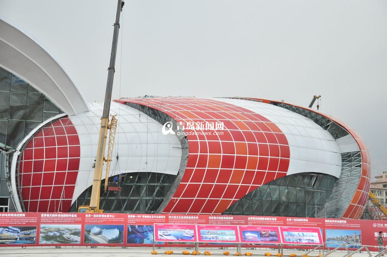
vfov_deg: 8.7
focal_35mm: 158
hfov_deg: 13.1
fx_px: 1691
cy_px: 128
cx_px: 194
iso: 1600
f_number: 5.6
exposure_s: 1/1600
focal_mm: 105
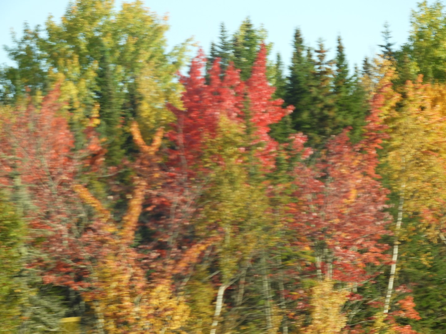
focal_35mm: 250
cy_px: 167
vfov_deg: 5.9
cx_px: 223
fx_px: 3221
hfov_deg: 7.9
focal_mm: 44.8
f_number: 5.5
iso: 100
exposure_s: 1/125
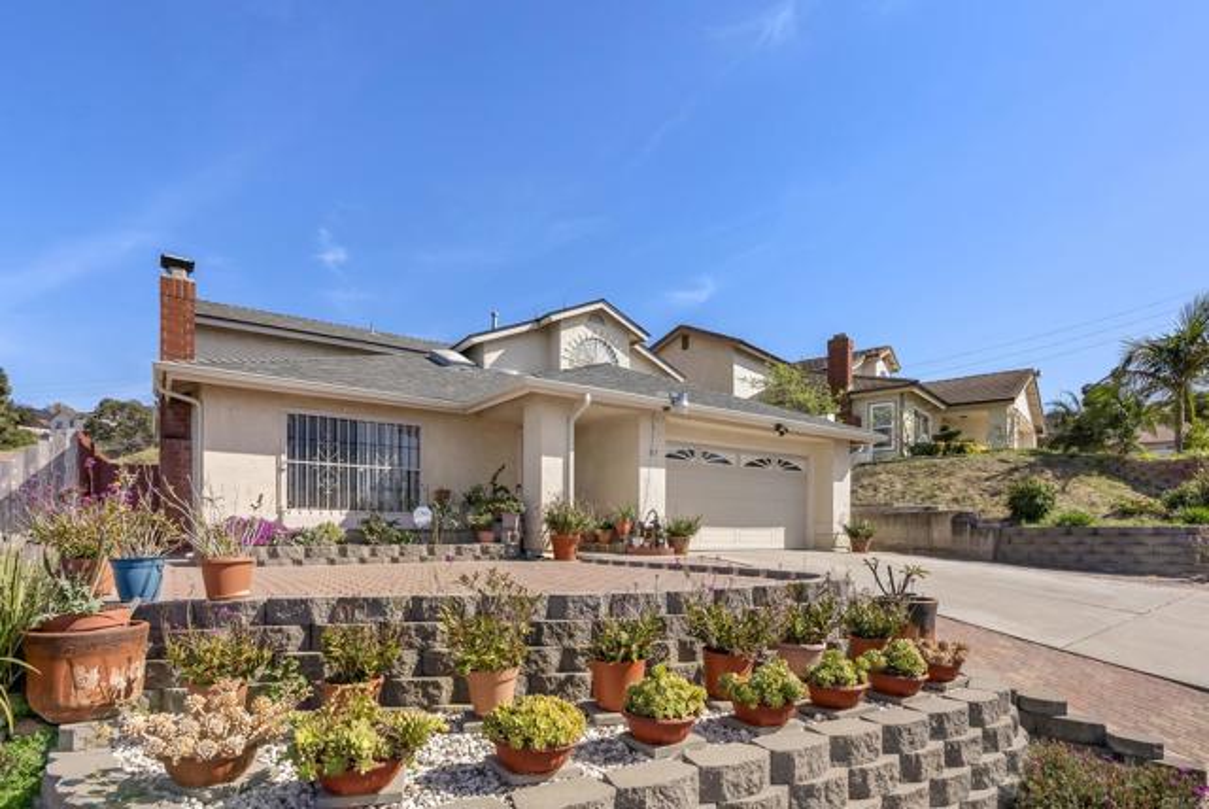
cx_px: 604
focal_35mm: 16
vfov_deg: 73.9
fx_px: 538
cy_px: 404
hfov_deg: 96.7
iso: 500
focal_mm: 16
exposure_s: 1/500
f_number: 8
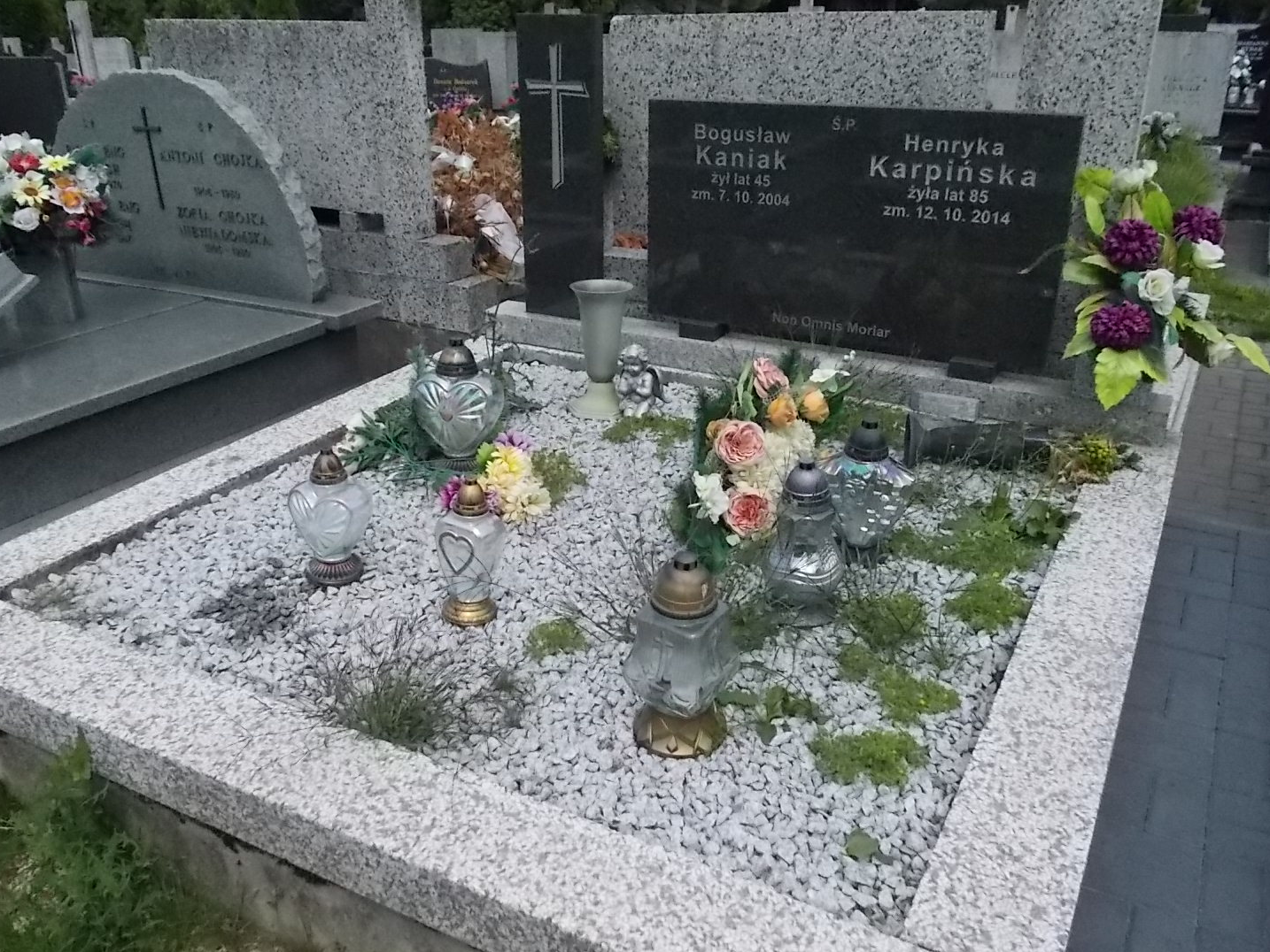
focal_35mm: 29
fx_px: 1064
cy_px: 481
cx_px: 630
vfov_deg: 48.2
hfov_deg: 61.7
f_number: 8
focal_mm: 4.6
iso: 400
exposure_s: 1/1000
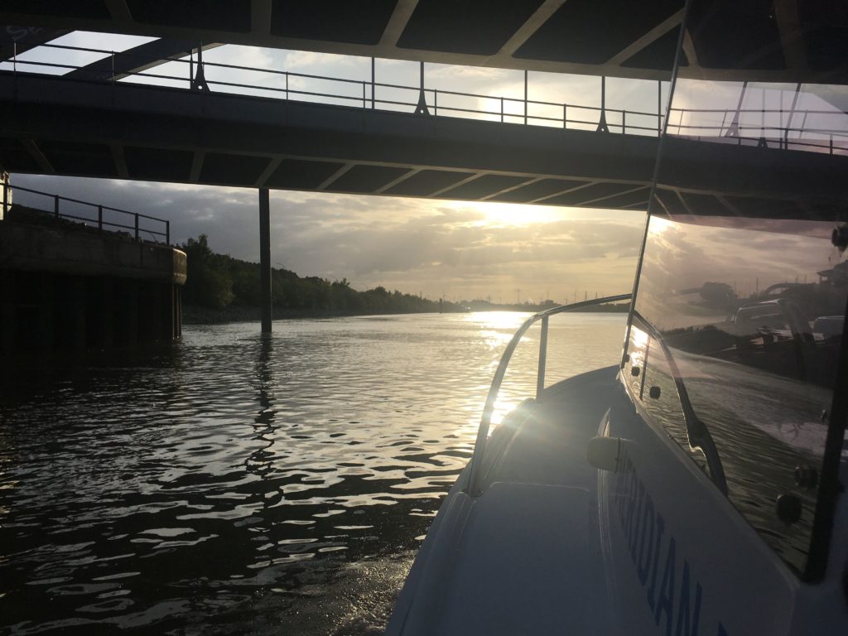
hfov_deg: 61.7
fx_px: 710
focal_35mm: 29
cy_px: 318
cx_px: 424
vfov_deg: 48.2
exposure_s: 1/4525
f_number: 2.2
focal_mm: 4.15
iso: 25
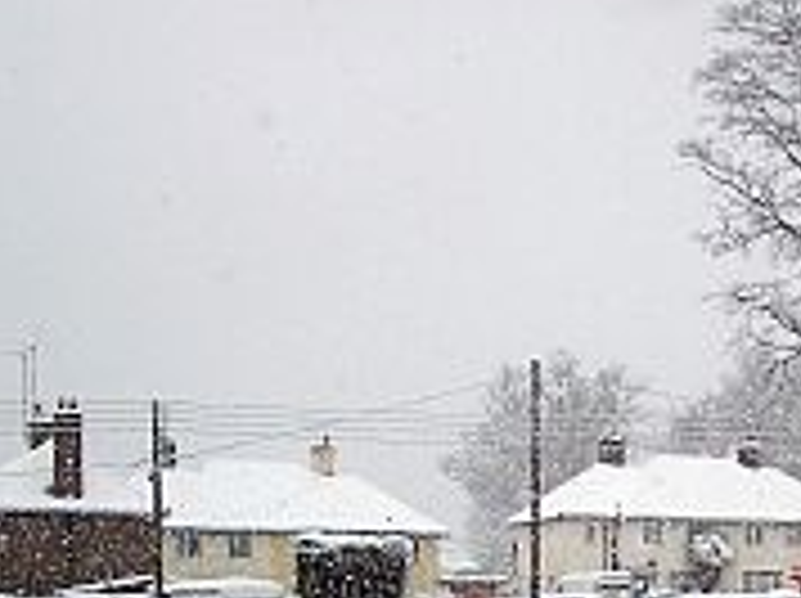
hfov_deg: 21.3
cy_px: 634
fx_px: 2080
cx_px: 738
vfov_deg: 16.0
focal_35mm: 90
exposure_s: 1/500
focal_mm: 6.7
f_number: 2.8
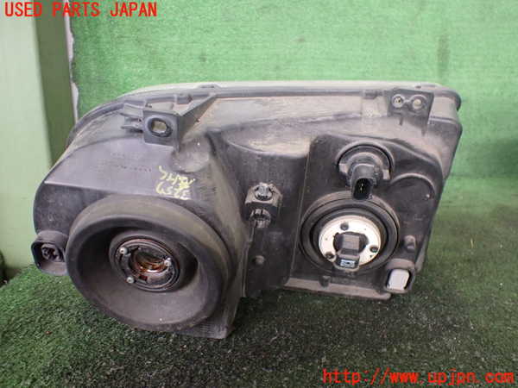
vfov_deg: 46.8
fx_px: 449
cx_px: 259
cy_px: 194
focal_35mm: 30
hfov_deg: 60.0
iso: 800
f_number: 2.3
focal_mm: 5.4
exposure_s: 1/125
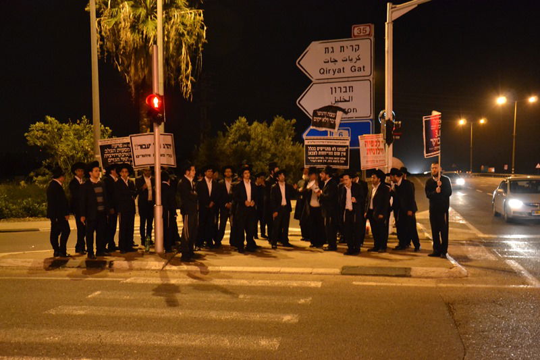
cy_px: 180
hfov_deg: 49.6
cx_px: 270
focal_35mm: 39
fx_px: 585
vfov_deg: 34.2
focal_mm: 26
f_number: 4
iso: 2800
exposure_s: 1/15
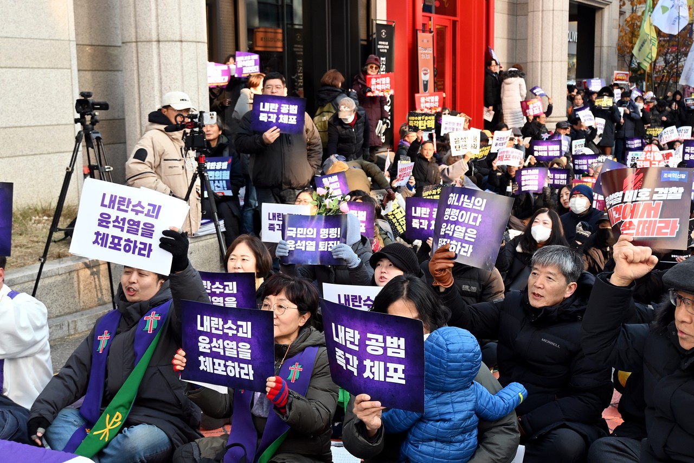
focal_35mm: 45
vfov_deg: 29.9
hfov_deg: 43.6
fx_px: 867
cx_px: 347
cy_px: 232
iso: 400
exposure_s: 1/250
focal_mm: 30
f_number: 4.8
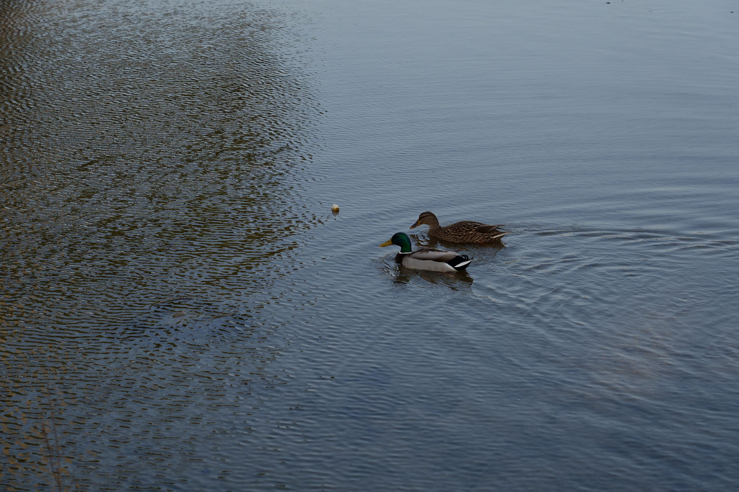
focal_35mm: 105
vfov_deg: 13.0
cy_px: 246
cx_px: 370
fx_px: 2155
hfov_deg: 19.5
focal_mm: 105
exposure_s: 1/1000
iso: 640
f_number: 6.3
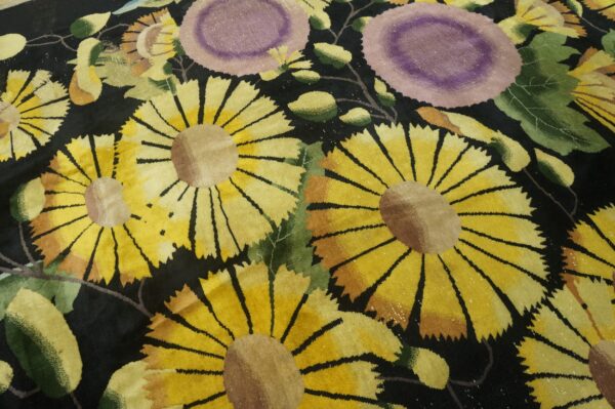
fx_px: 461
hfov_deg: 67.4
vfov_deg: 47.9
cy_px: 204
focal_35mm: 27
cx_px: 308
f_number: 4
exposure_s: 1/60
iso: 1000
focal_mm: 18
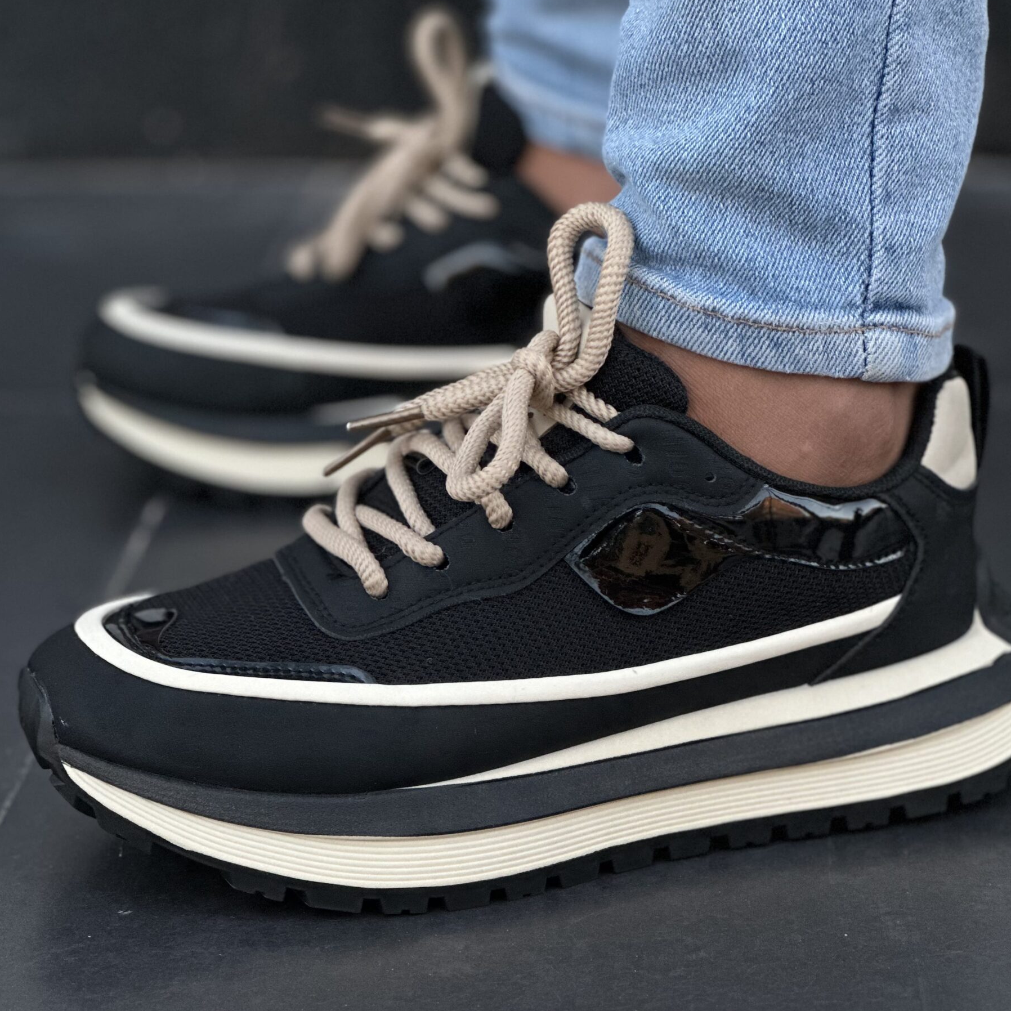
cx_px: 538
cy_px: 649
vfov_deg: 17.9
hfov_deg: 17.9
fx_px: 3205
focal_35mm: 97
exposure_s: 1/89
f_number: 2.8
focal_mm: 9
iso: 250
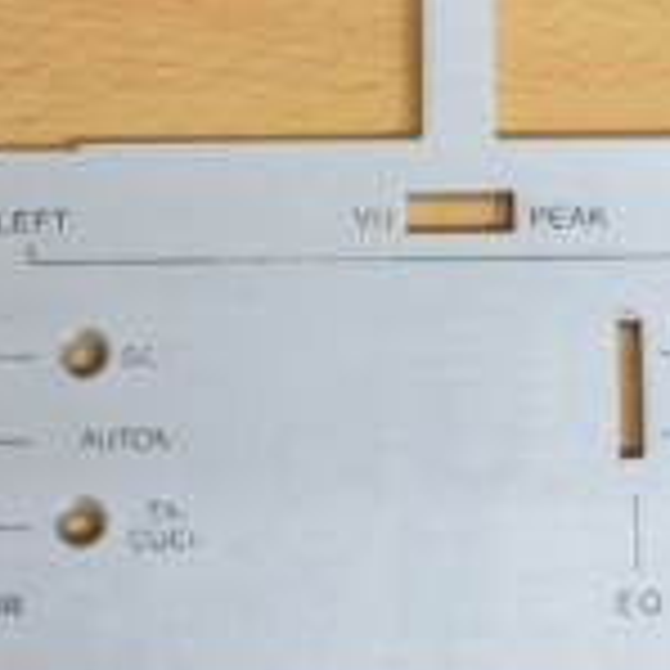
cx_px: 463
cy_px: -549
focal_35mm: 212
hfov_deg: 8.2
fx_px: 4644
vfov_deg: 8.0
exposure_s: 1/125
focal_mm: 23
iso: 1400
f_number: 4
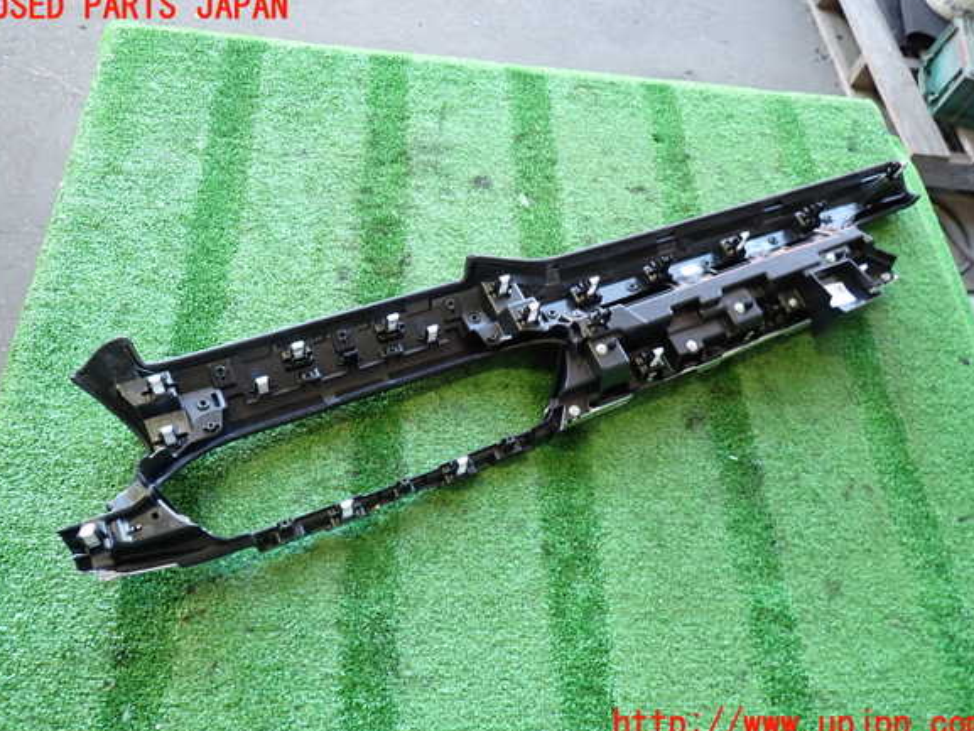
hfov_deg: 67.3
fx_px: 732
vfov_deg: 53.1
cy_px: 366
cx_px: 488
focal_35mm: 26
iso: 200
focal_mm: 4.5
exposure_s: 1/50
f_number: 2
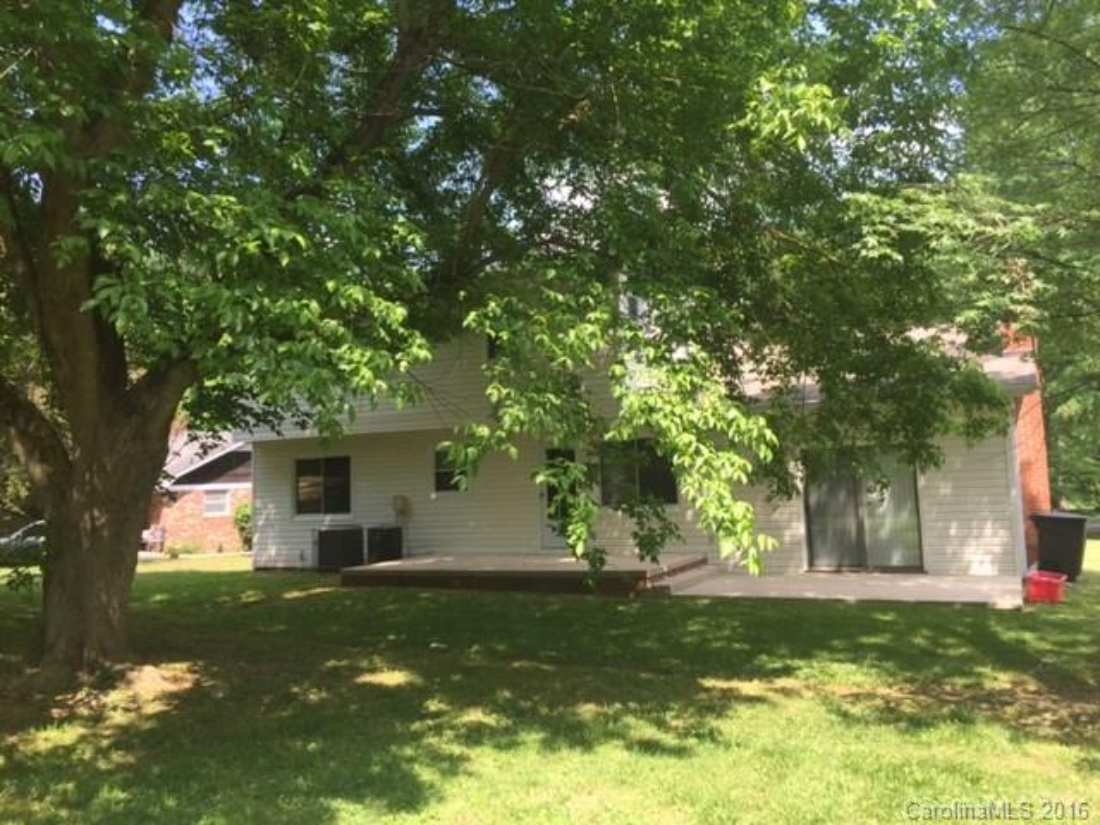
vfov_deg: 48.2
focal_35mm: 29
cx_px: 550
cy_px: 412
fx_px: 922
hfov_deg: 61.7
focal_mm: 4.15
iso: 32
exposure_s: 1/421
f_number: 2.2
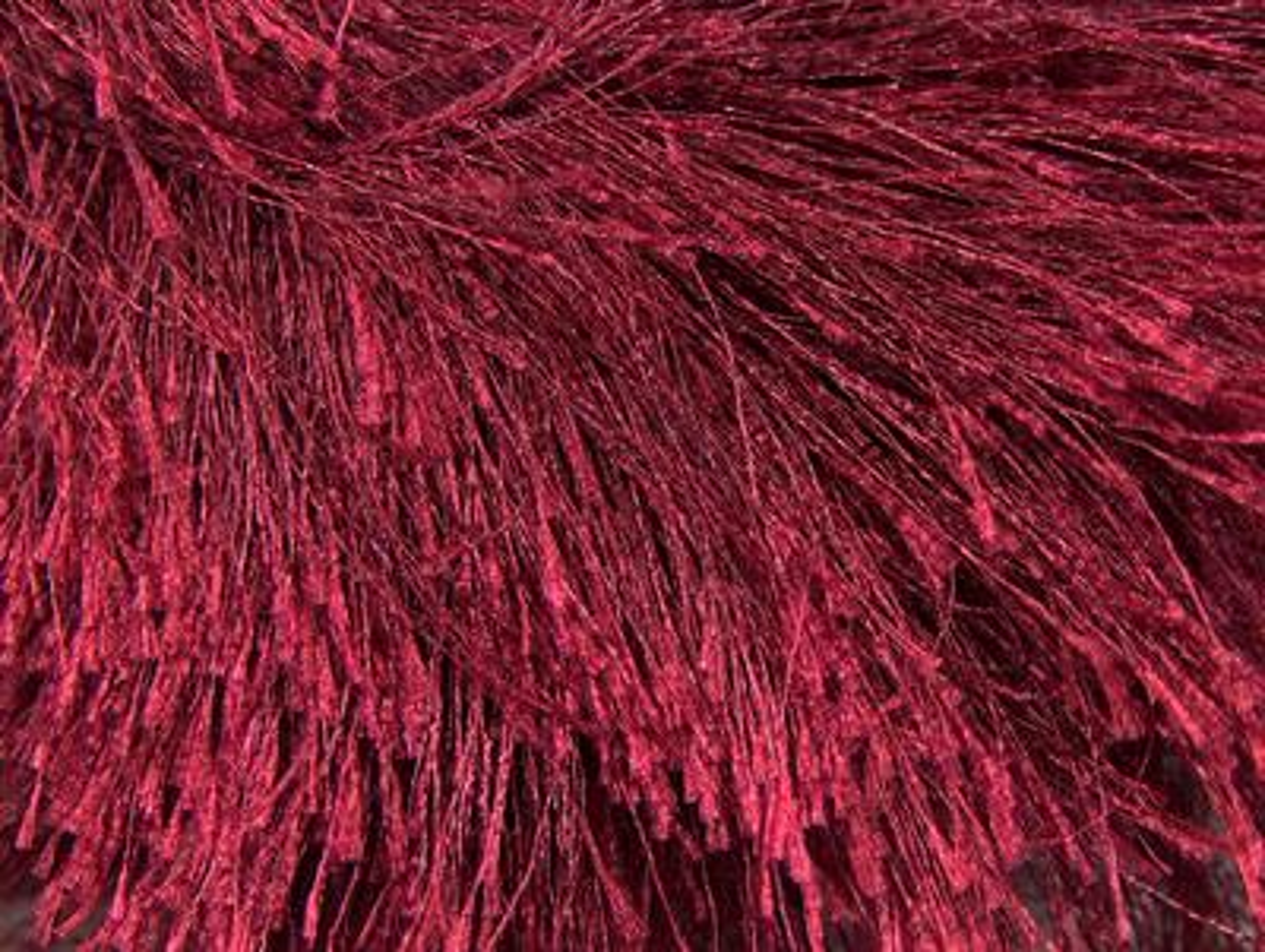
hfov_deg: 27.0
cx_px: 632
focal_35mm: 72
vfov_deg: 20.5
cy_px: 476
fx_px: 2634
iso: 100
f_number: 2.9
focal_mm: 14.73
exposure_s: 1.21
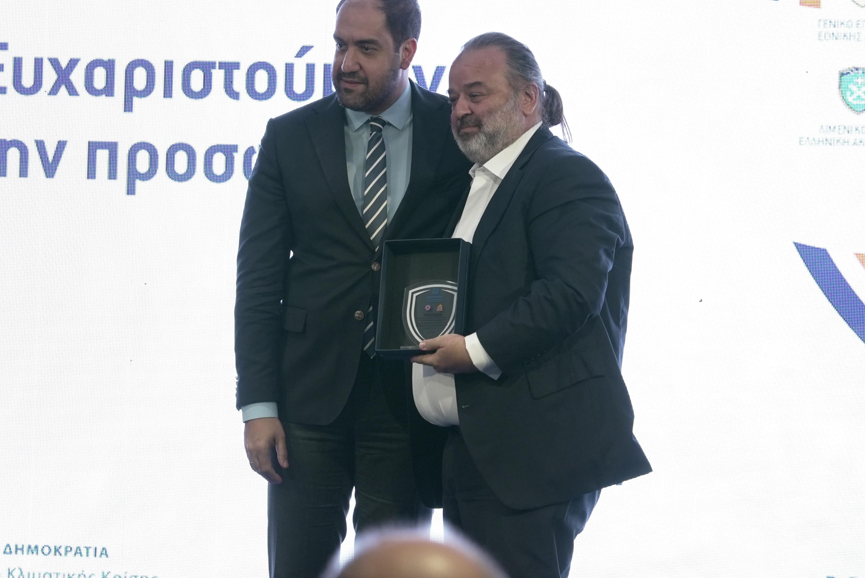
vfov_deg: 7.6
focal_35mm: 181
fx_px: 4351
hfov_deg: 11.4
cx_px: 387
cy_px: 254
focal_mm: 134
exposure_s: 1/200
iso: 2500
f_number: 7.1
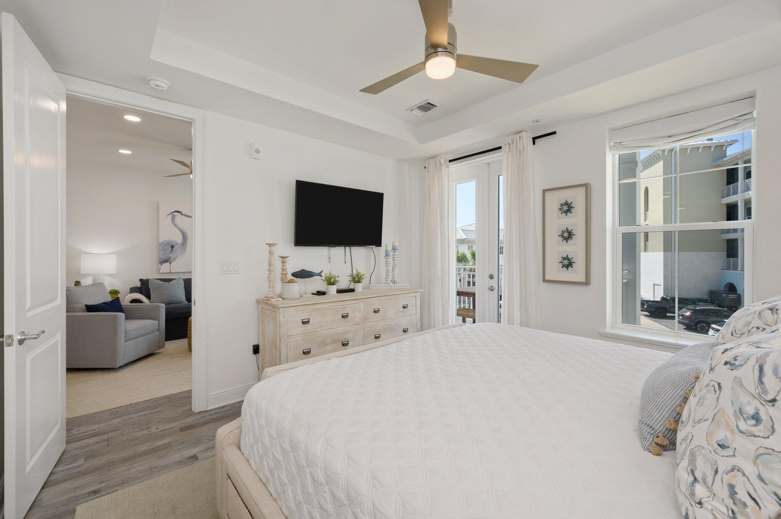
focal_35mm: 15
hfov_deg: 100.4
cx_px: 390
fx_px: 325
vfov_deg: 77.2
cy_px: 260
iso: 160
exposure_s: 1/30
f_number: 9
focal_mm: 15
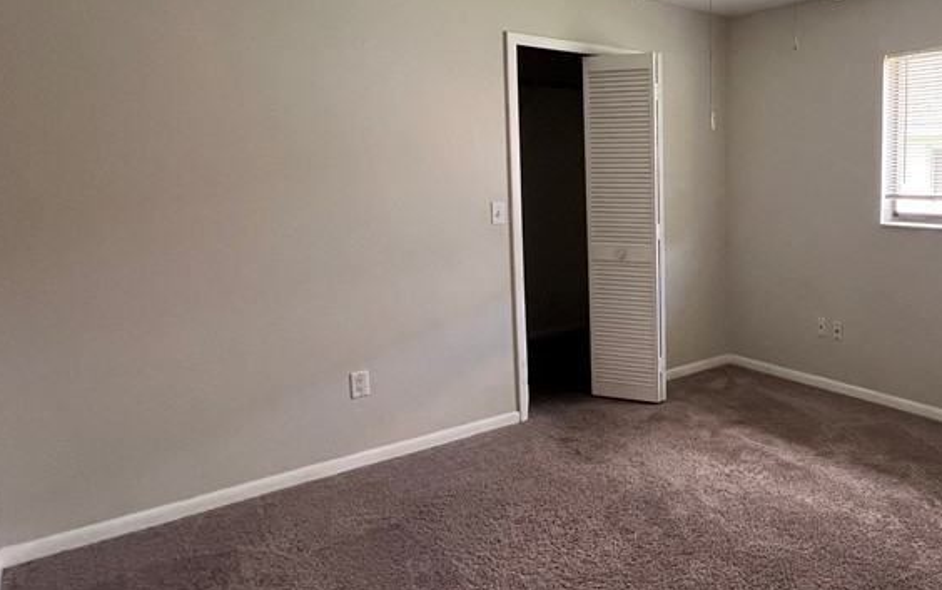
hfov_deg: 66.6
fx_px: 642
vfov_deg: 49.2
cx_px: 738
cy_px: 251
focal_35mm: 25
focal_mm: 1.57
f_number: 1.8
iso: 250
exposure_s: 1/71
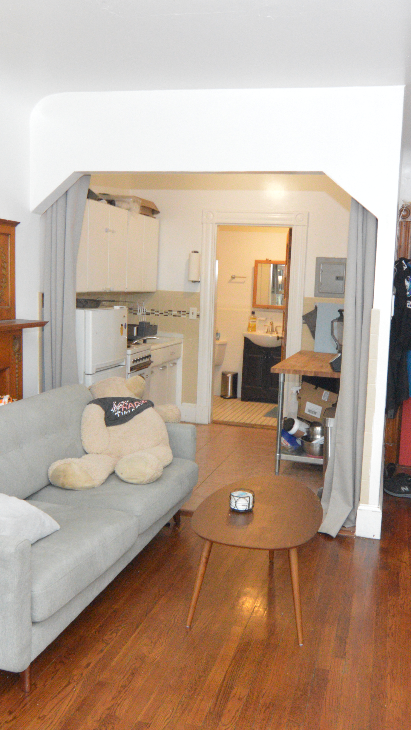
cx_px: 250
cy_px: 366
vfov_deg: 66.1
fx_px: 562
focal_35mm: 29
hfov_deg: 40.0
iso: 3200
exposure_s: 1/60
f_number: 9
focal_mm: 12
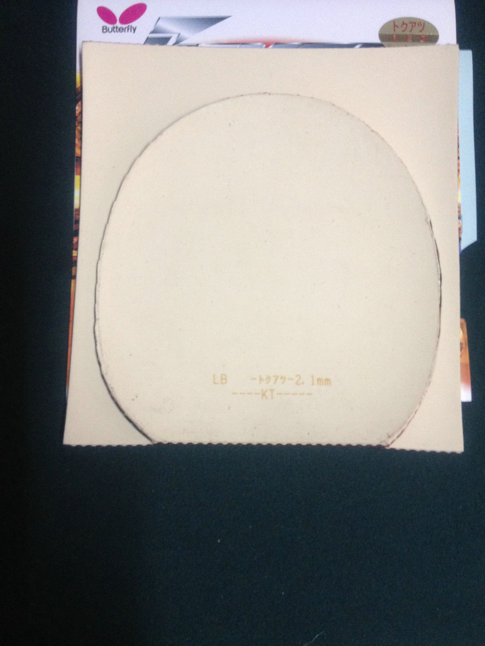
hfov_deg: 40.7
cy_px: 323
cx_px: 242
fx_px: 654
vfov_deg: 52.6
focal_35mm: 35
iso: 250
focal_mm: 4.28
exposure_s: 1/20
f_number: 2.4
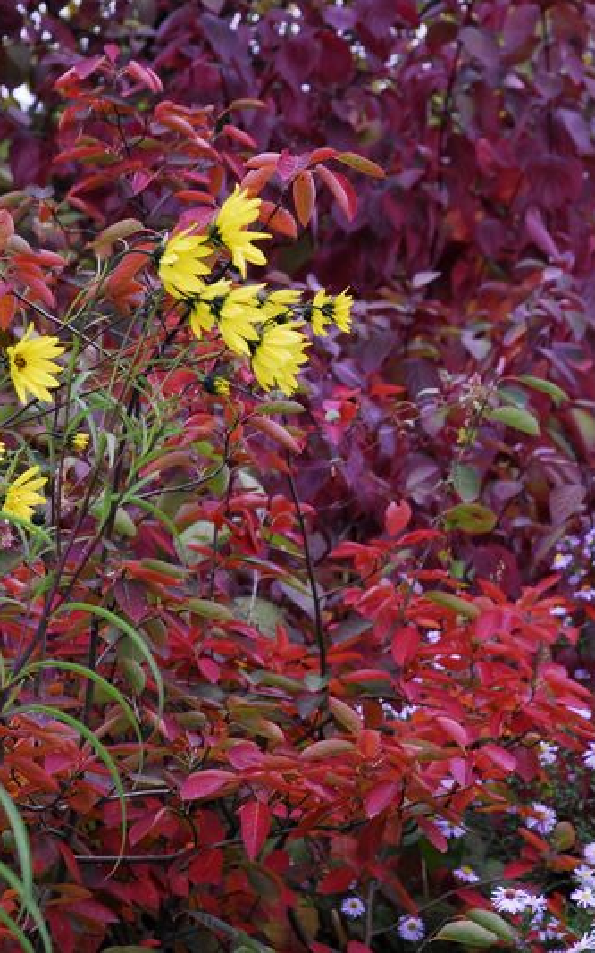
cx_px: 418
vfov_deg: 15.1
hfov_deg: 9.5
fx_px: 3581
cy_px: 476
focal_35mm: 138
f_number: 8
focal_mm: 60
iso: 400
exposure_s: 1/80
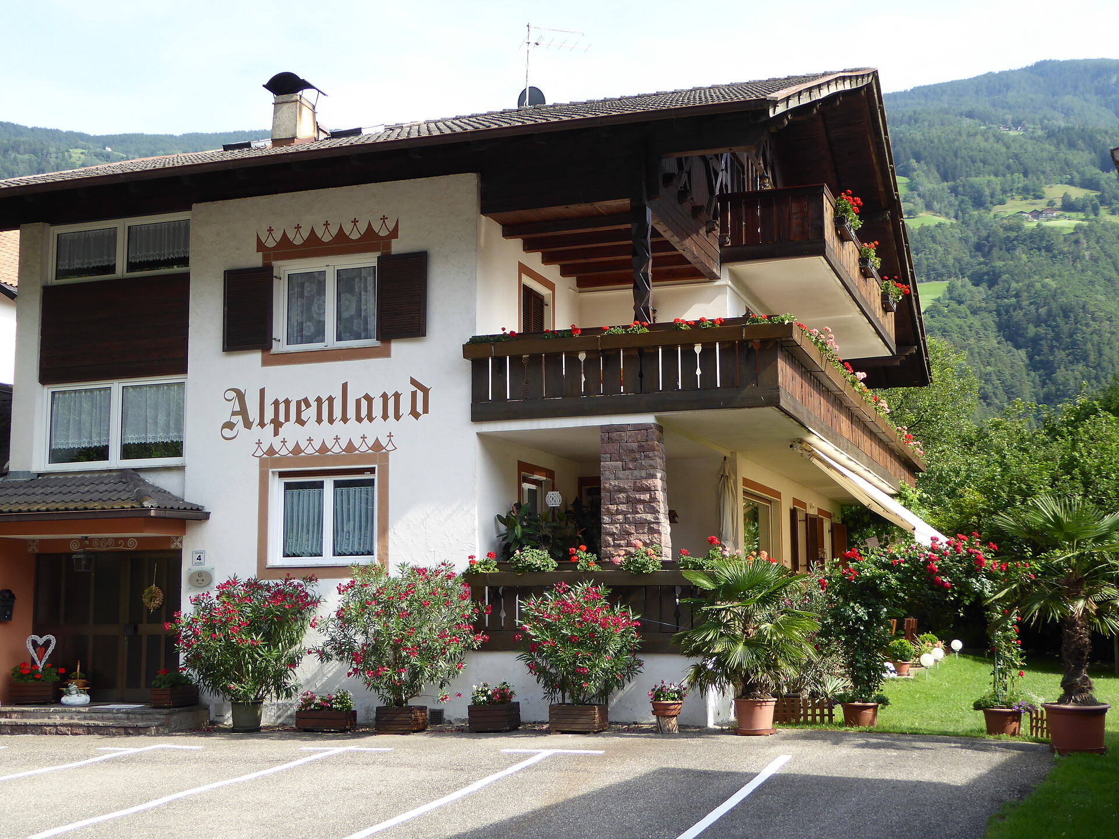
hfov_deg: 41.2
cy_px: 420
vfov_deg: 31.5
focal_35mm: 46
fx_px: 1487
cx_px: 560
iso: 100
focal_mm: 7.8
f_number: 3.9
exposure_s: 1/250
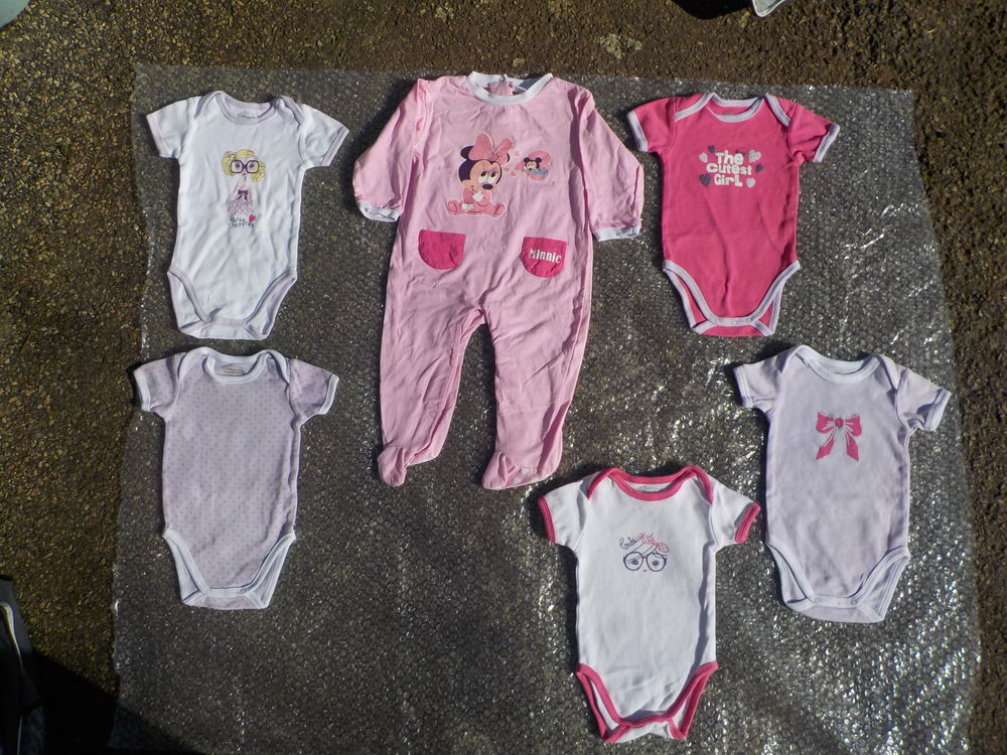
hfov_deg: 60.0
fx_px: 873
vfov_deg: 46.8
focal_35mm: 30
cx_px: 504
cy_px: 378
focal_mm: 4.1
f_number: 6.6
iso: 125
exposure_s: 1/800
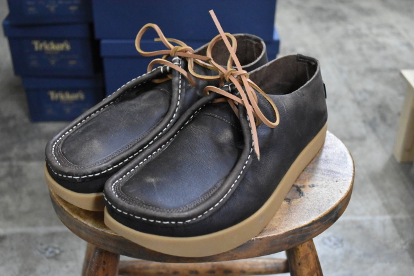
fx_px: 587
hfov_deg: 38.9
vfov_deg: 26.5
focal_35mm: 51
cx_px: 207
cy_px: 138
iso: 7200
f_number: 5.6
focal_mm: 34
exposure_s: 1/50
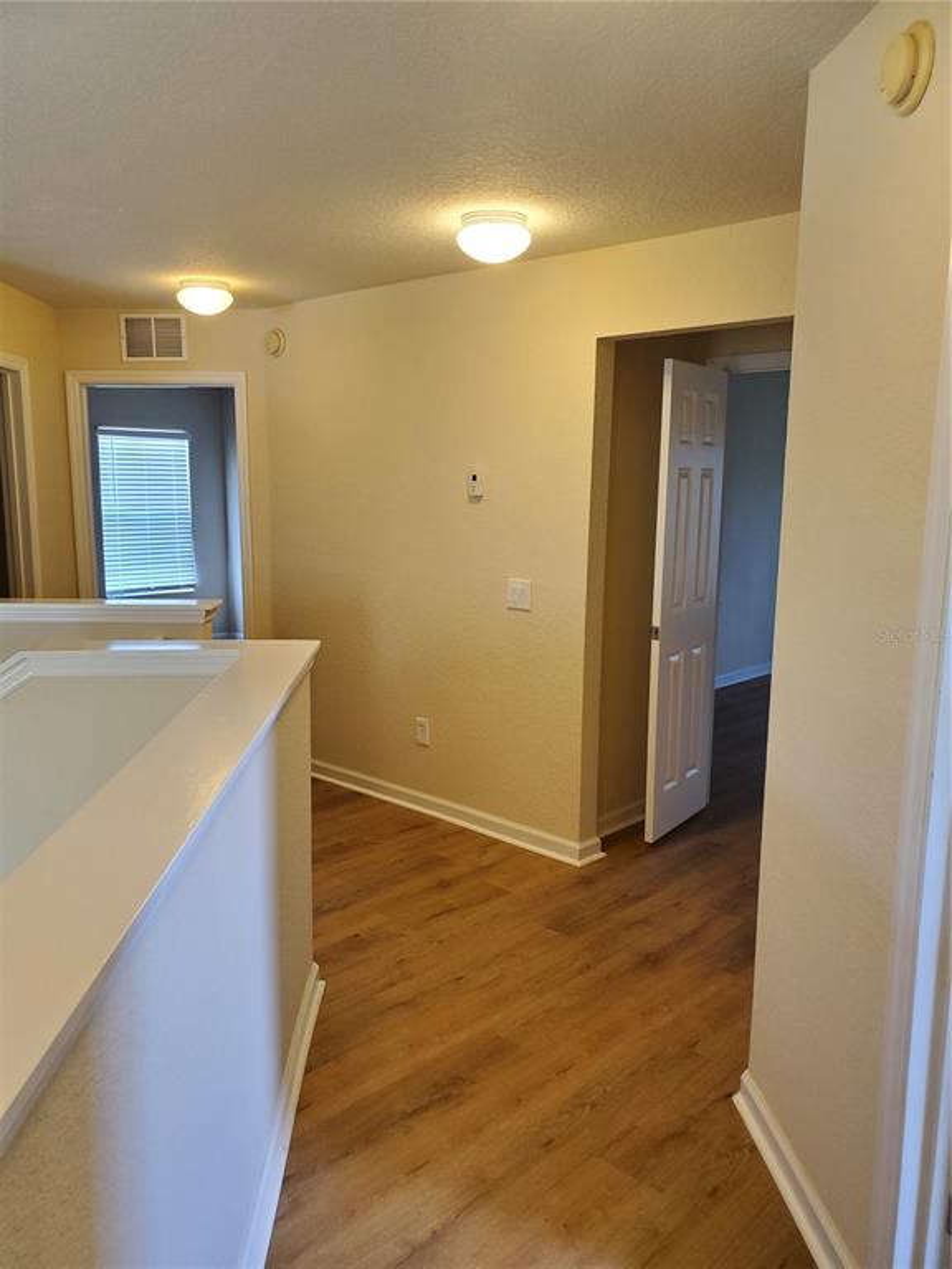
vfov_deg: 67.3
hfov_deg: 53.1
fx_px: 953
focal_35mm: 26
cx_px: 476
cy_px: 634
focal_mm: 4.3
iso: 200
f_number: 2.4
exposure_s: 1/40
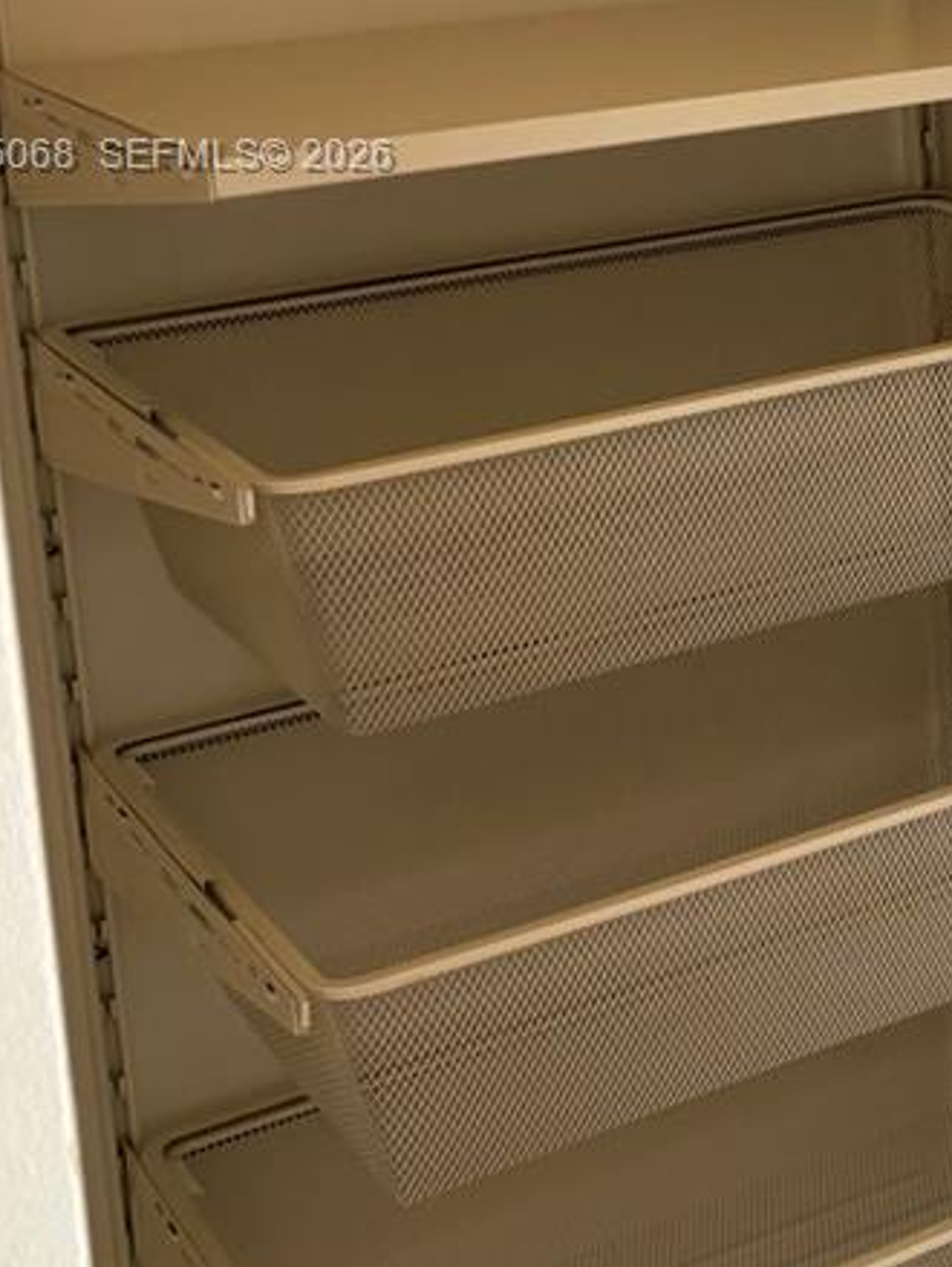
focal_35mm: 71
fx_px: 2600
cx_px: 1157
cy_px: 159
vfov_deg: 26.6
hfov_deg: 19.5
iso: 100
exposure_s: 1/60
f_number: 1.6
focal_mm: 5.96
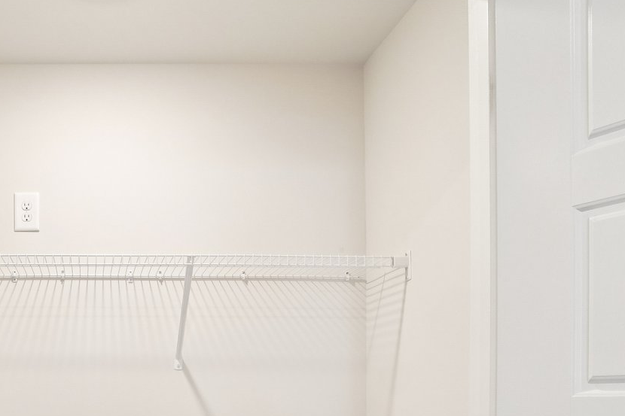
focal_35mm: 37
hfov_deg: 47.7
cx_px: 88
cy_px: 421
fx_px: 642
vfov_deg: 32.8
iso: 400
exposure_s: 1/15
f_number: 8
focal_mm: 10
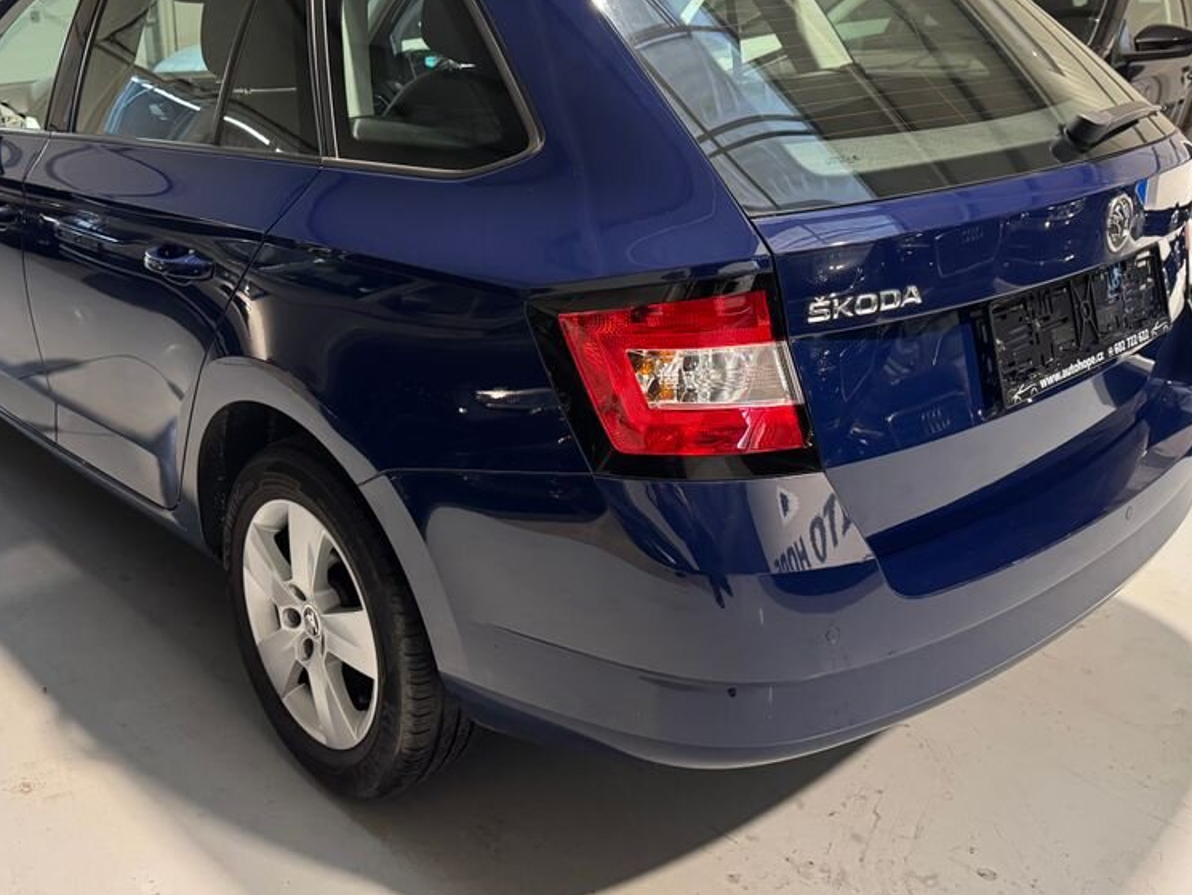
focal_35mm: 33
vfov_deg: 42.7
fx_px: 1137
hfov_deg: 55.3
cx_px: 546
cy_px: 339
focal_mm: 6.76
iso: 640
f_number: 1.78
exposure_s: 1/59
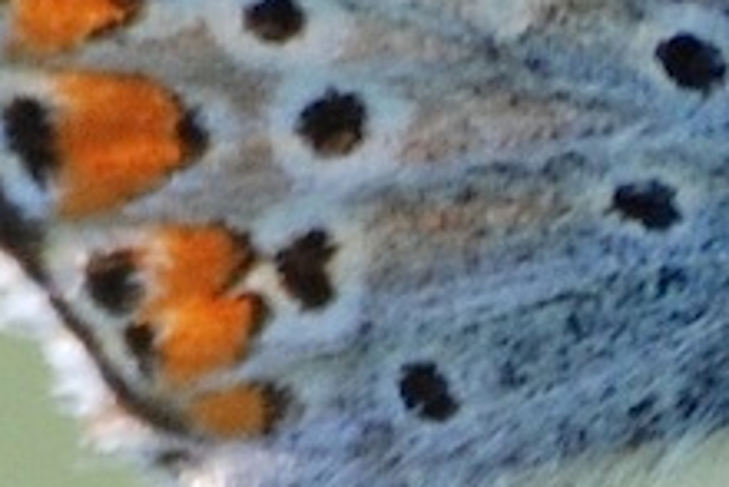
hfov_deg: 0.7
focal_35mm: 2960
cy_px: 45
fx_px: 59977
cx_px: 832
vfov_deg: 0.5
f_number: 5.6
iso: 320
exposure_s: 1/500
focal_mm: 300
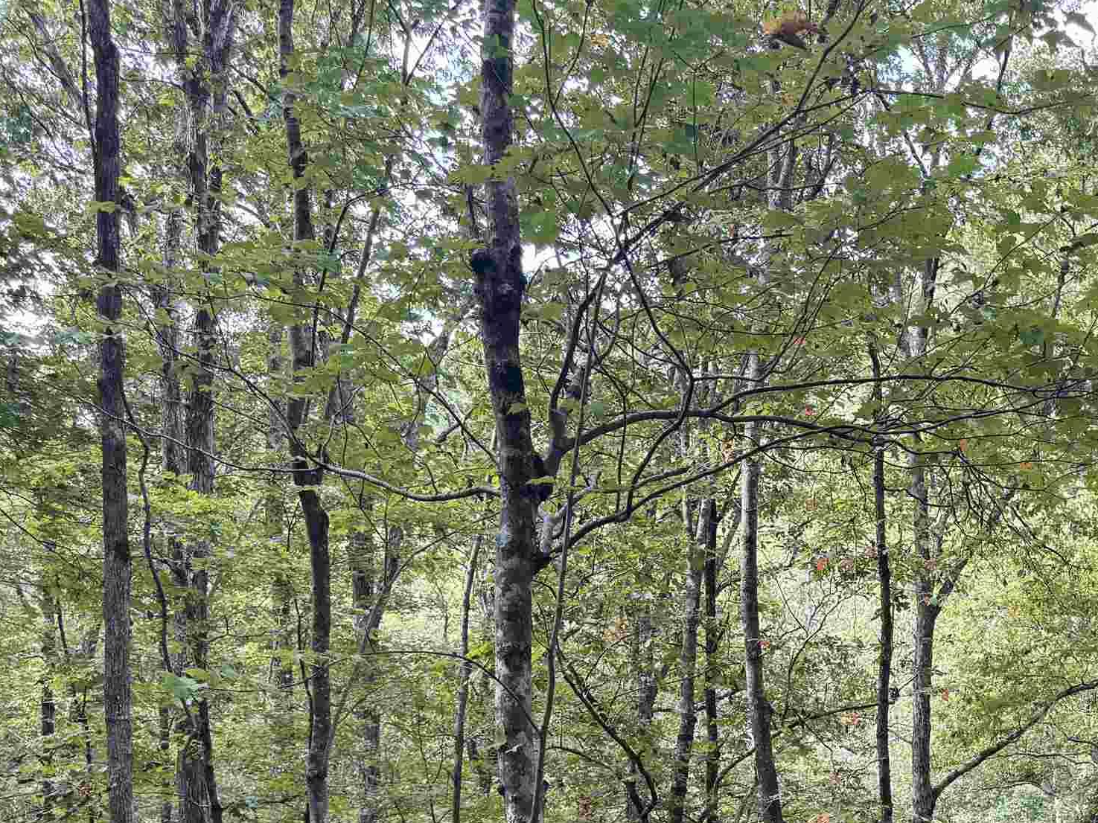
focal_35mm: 50
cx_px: 948
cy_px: 856
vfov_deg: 27.2
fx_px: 1586
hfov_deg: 36.3
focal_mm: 6.76
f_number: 1.78
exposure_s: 1/121
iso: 50
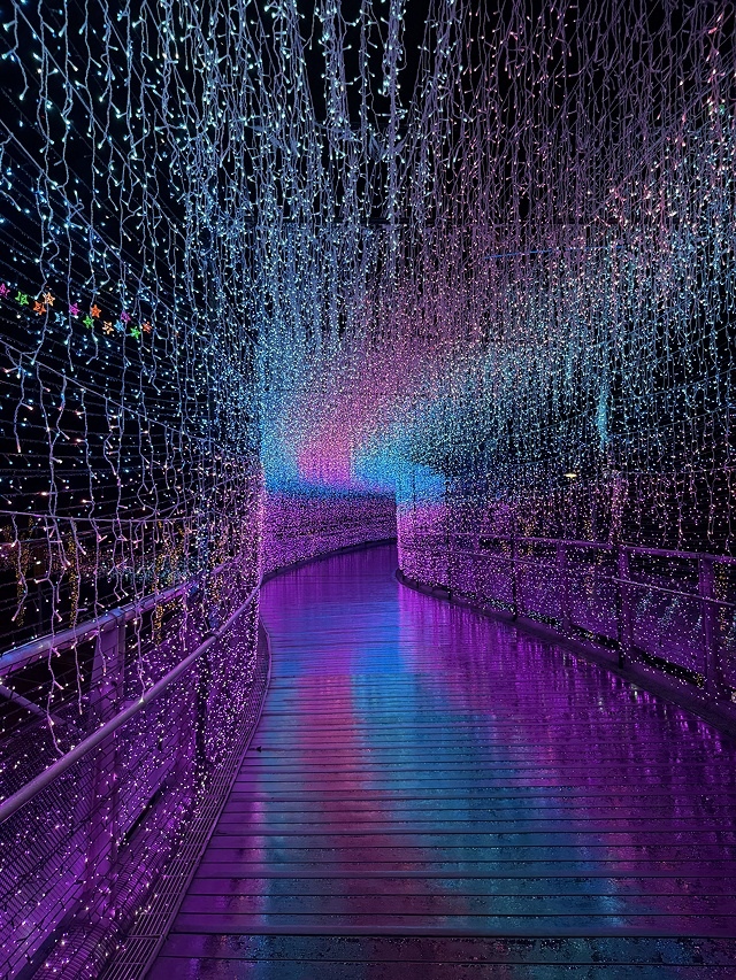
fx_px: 680
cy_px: 490
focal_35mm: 24
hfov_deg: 56.8
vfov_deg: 71.6
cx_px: 368
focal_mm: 6.76
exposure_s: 1/171
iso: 80
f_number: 1.78
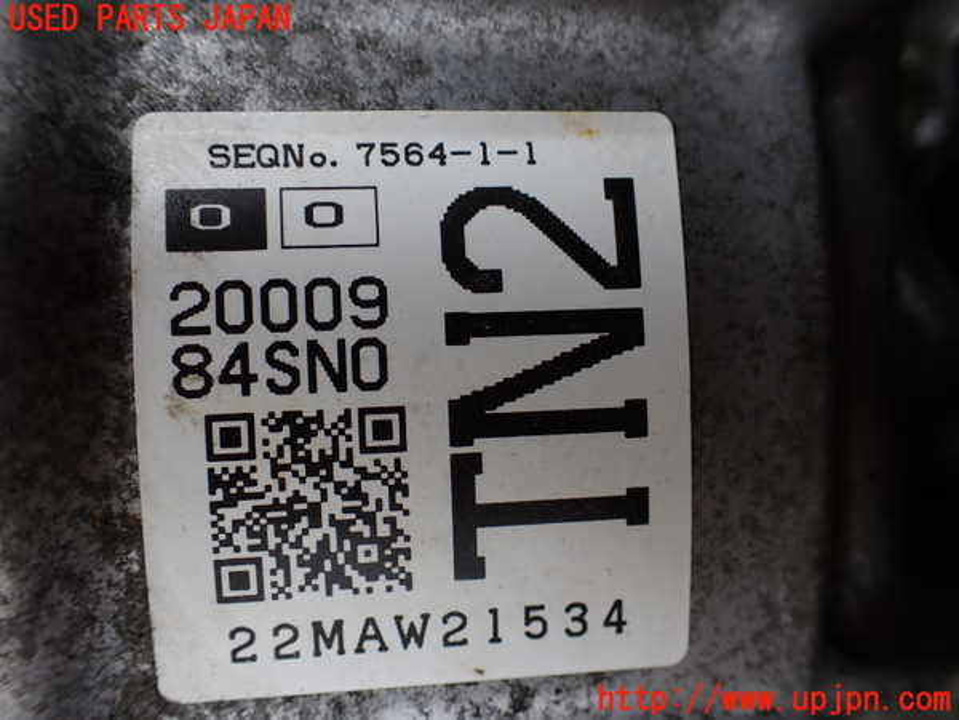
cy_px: 360
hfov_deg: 60.0
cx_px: 480
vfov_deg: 46.8
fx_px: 831
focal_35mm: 30
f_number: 2.3
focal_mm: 5.4
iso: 100
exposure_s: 1/125
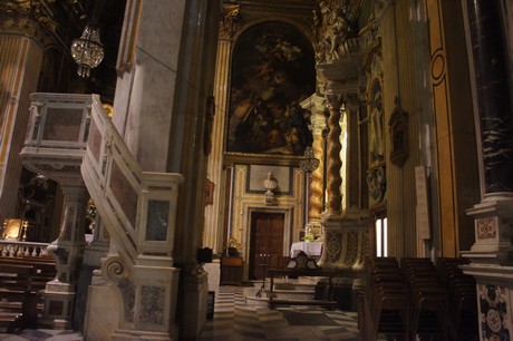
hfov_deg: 67.4
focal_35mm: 27
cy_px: 170
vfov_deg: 47.9
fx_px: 384
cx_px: 256
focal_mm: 18
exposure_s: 1/30
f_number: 3.5
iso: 5000
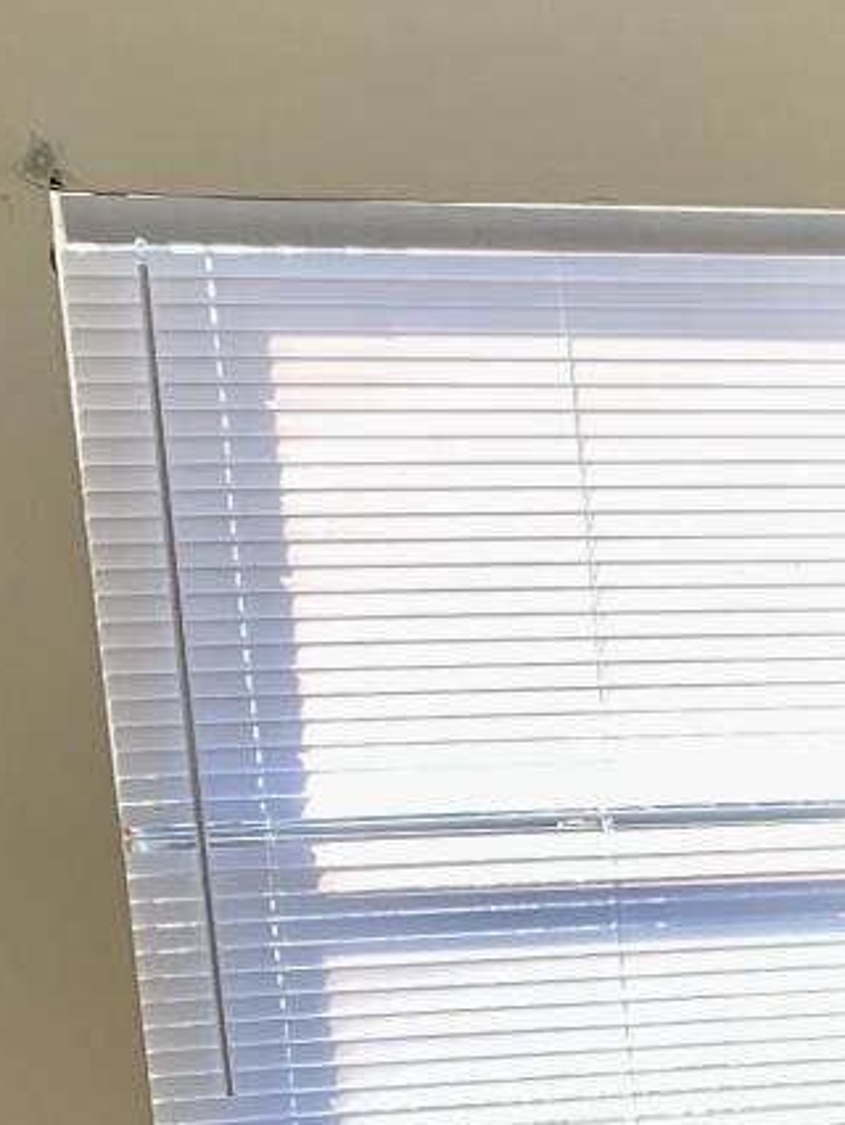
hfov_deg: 11.3
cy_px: 1830
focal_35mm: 122
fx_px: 3967
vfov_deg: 14.7
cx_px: 1500
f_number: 1.8
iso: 80
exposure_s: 1/121
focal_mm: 4.25
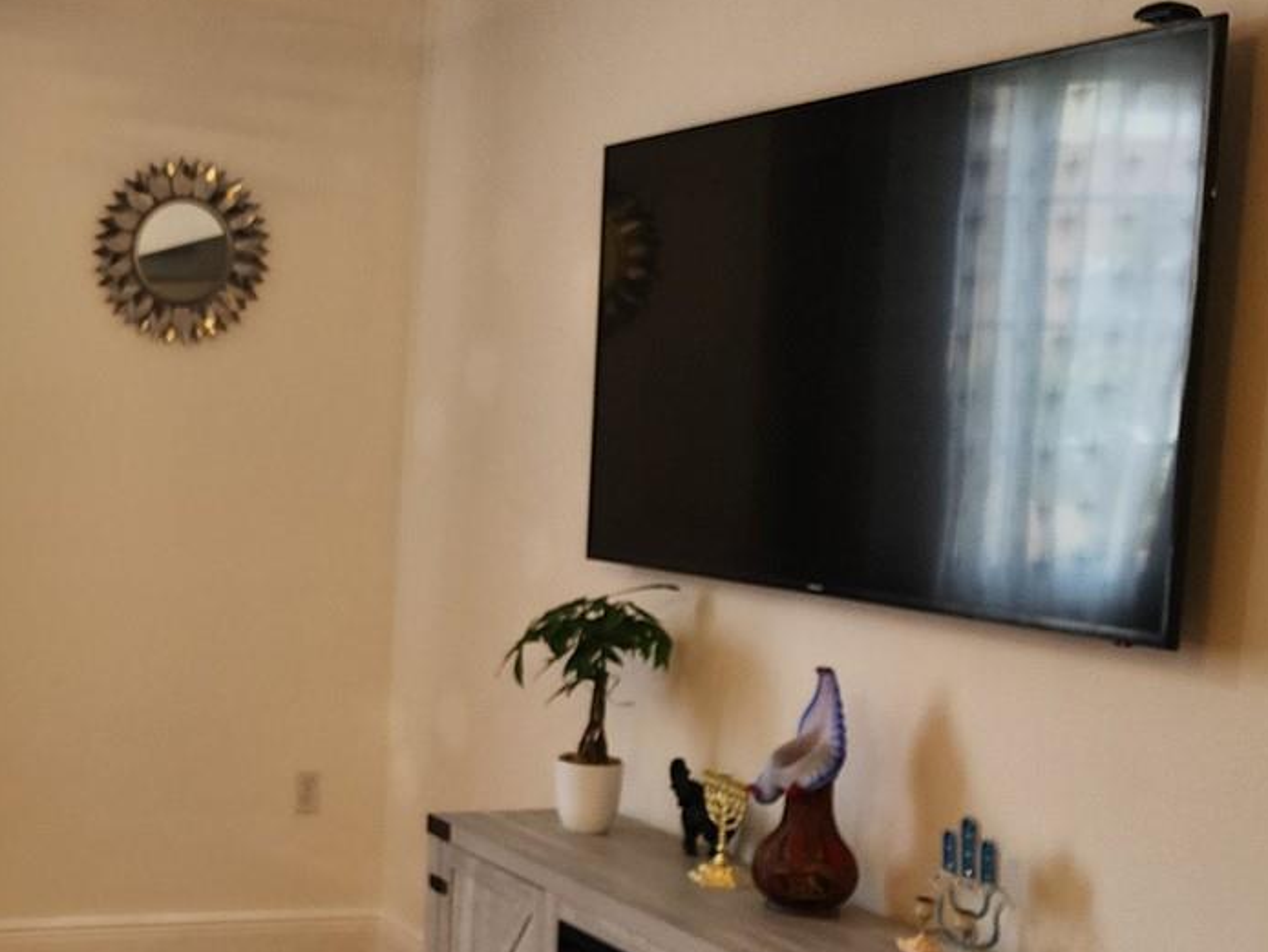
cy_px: 587
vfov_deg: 27.5
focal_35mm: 53
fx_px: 1942
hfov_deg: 32.5
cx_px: -66
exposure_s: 1/120
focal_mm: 6.4
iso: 200
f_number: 1.8
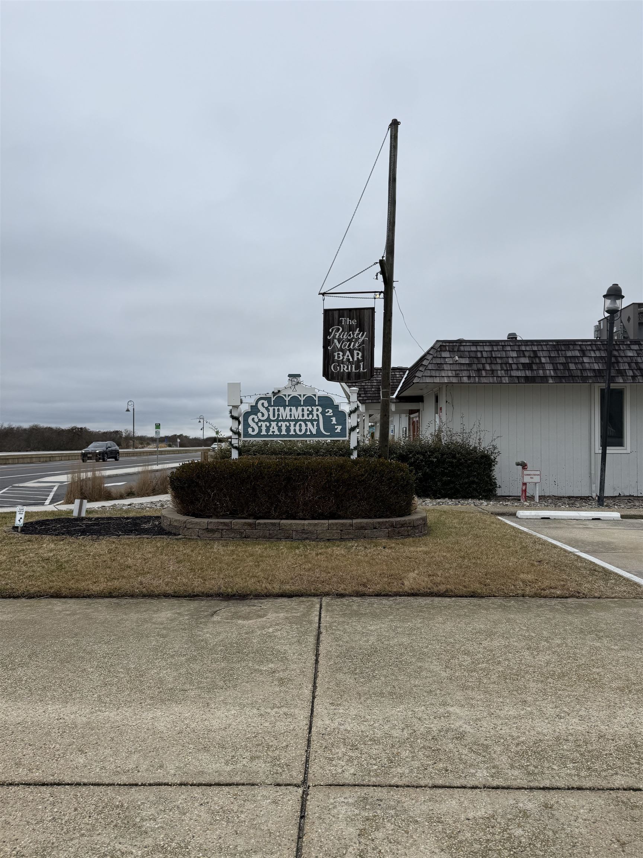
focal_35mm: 24
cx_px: 322
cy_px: 429
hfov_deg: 56.8
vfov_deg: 71.6
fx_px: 594
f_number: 1.78
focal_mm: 6.76
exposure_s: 1/3425
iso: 80
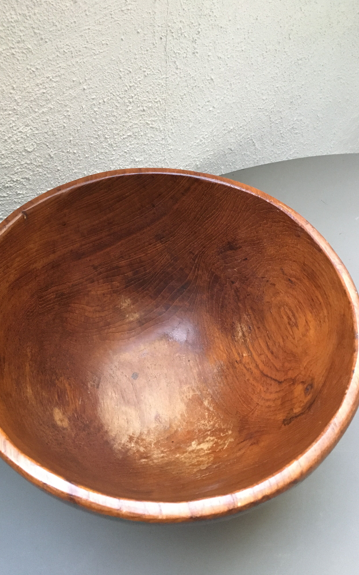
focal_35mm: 31
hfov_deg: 40.5
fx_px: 485
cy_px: 286
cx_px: 151
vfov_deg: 61.2
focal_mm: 4.15
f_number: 2.2
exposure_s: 1/15
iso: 250
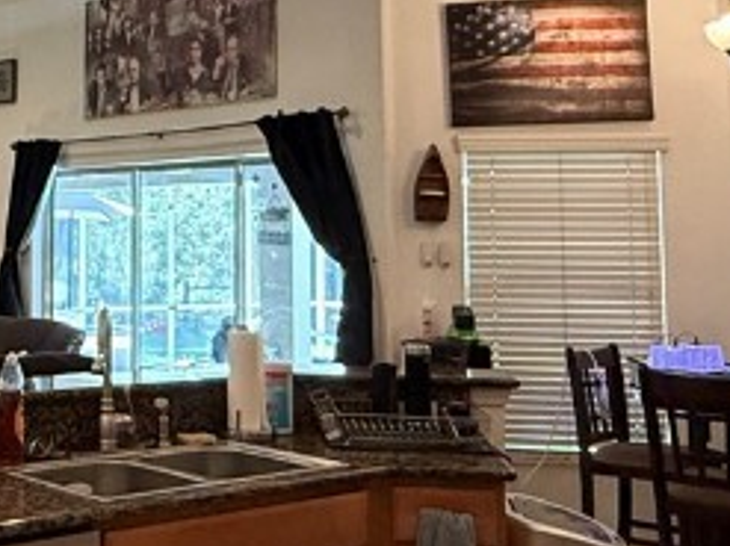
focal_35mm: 58
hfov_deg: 31.1
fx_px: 1223
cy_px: 139
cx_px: 18
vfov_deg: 24.9
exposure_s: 1/60
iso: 400
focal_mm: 2.22
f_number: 2.2
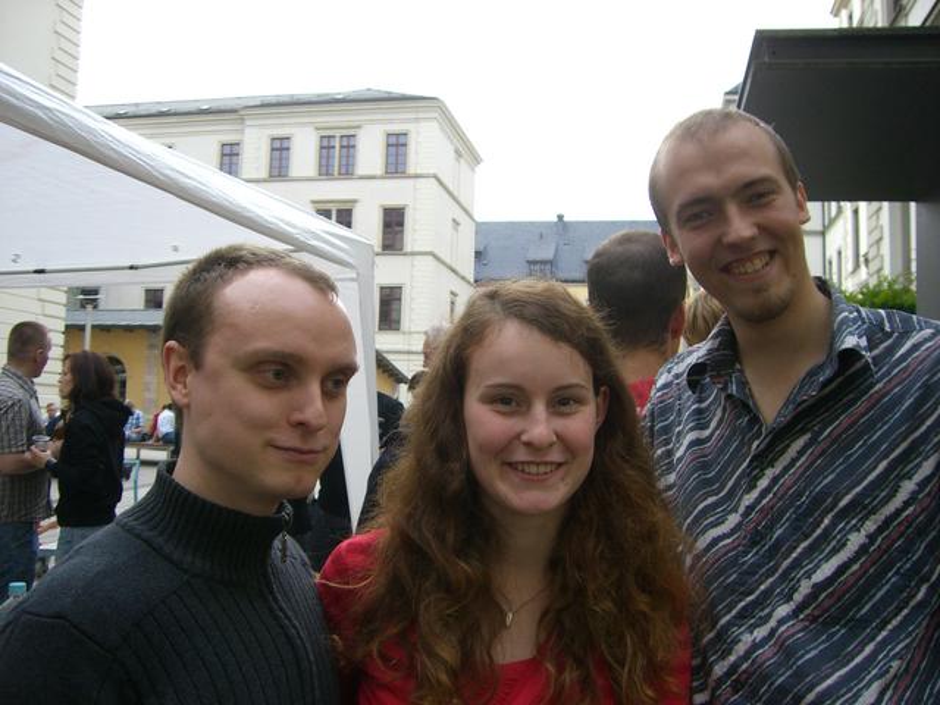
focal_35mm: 38
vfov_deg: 37.7
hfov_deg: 49.0
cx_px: 470
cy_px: 352
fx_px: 1032
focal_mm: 6.2
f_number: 2.7
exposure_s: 1/100
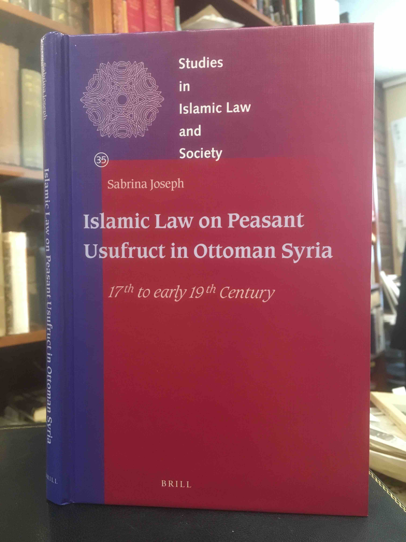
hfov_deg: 48.2
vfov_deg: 61.7
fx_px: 454
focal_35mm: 29
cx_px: 203
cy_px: 271
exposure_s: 1/33
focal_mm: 4.15
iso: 250
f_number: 2.2
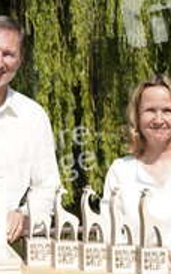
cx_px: 62
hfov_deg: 13.3
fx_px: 732
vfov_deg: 20.9
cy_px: 237
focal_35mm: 98
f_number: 8
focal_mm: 44
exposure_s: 1/250
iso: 100
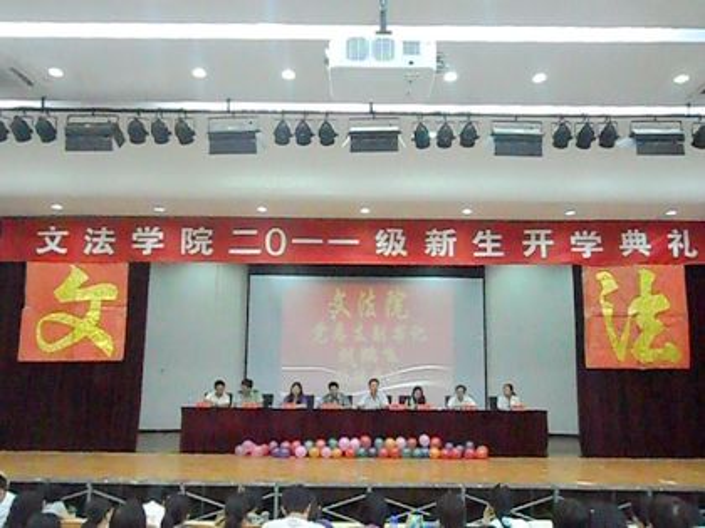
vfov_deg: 44.2
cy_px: 264
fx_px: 652
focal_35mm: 32
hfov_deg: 56.8
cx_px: 352
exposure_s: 1/30
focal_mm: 5.7
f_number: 3.7
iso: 1000
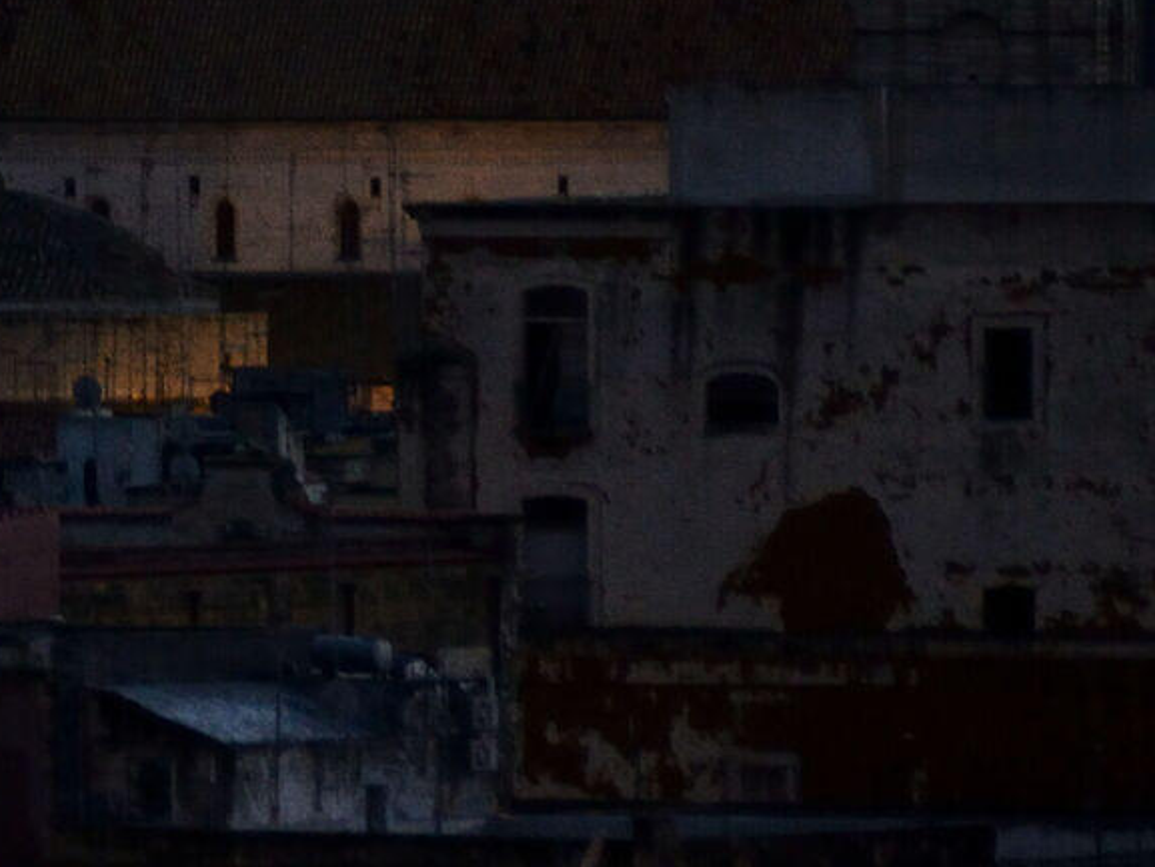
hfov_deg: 2.2
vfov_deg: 1.7
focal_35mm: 898
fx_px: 29969
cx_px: -895
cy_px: -664
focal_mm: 150
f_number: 5.6
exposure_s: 1/40
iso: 1250
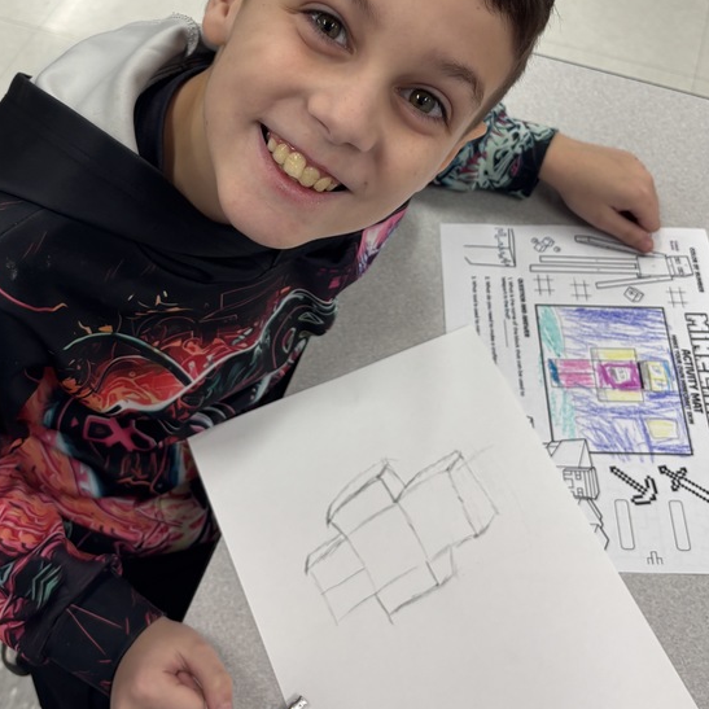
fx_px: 996
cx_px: 338
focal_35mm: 43
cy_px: 201
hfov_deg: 39.2
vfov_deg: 38.4
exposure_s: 1/115
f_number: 1.6
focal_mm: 5.96
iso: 80
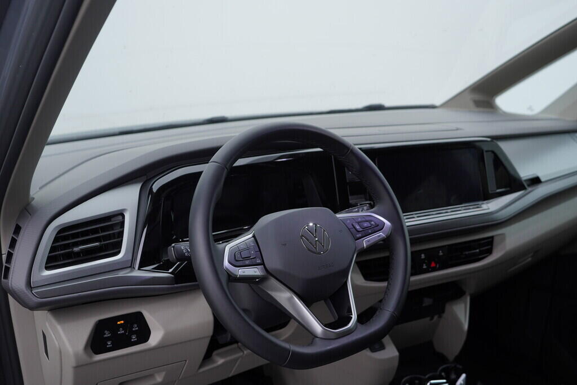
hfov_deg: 53.1
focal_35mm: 36
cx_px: 288
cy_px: 192
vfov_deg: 36.9
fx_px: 577
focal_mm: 24
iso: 125
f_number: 3.5
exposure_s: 1/60
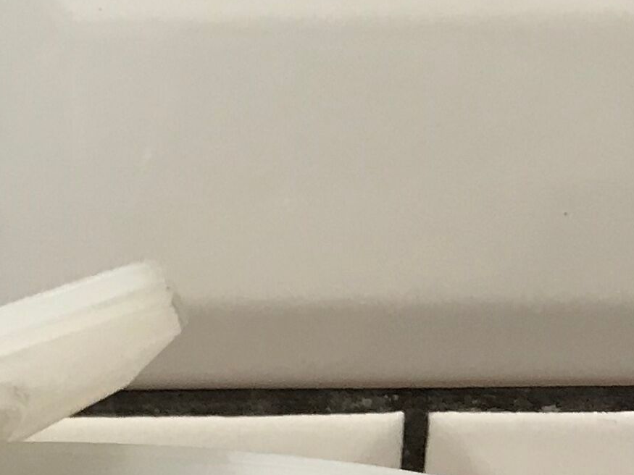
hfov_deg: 15.1
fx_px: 2362
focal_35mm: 129
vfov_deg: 10.5
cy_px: 983
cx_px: 17
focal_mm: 3.99
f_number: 1.8
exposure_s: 1/33
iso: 25
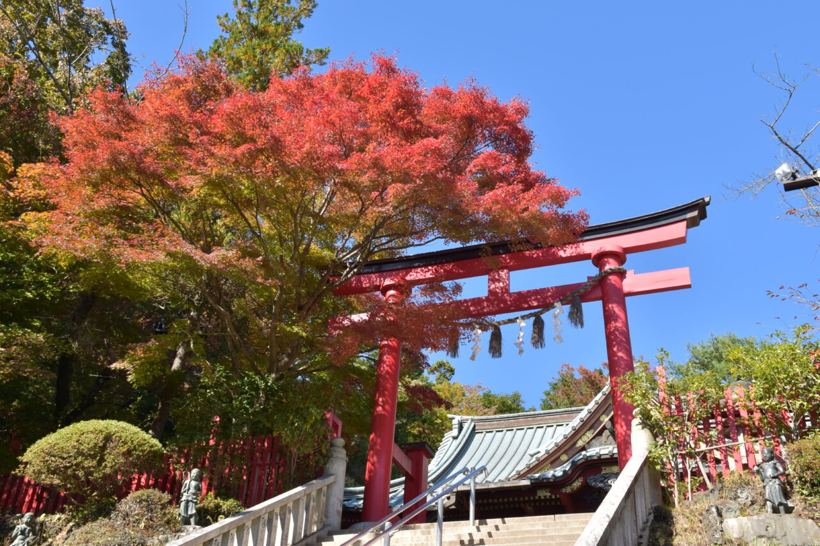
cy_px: 273
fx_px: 922
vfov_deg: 33.0
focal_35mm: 40
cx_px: 410
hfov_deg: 47.9
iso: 100
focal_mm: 27
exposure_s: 1/100
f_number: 9
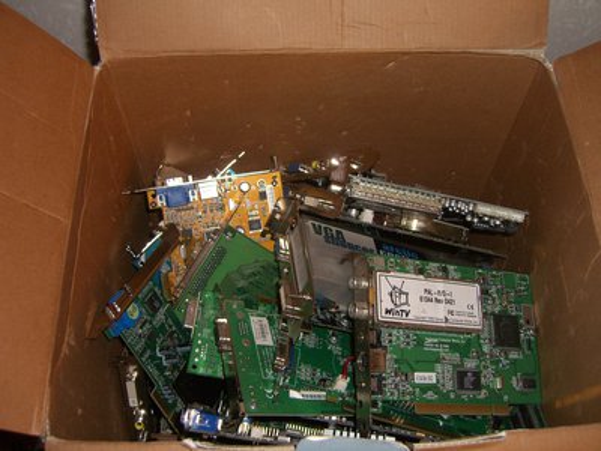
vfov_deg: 37.7
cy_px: 226
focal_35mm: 38
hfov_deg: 49.0
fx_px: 660
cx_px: 300
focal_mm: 7.9
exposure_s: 1/60
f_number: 2.8
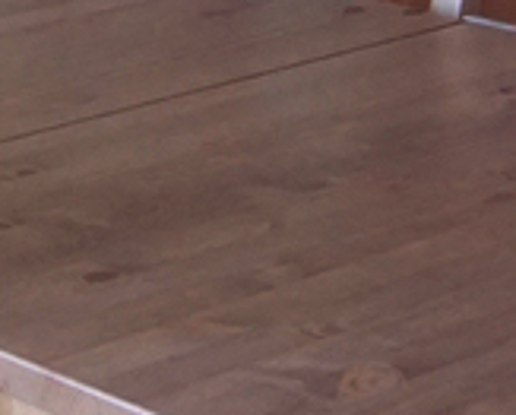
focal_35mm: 155
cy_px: -152
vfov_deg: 9.8
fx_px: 2371
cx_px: 79
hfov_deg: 12.3
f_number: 4
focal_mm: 12
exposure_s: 1/160
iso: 800
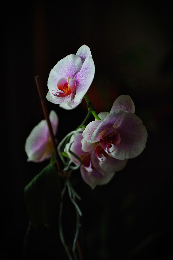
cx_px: 86
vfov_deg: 21.1
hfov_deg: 14.0
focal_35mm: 97
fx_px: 702
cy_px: 130
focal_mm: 65
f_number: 2.8
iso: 1250
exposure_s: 1/1000
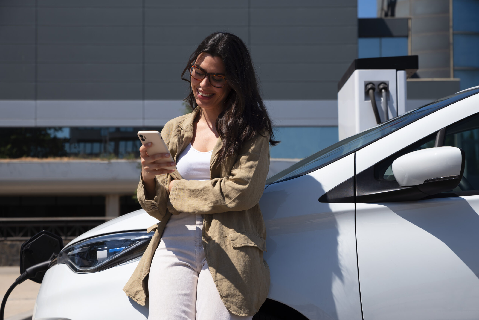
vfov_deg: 20.9
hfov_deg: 30.9
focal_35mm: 65
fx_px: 865
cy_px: 160
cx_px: 240
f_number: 5.6
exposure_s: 1/1000
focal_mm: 65
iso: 160
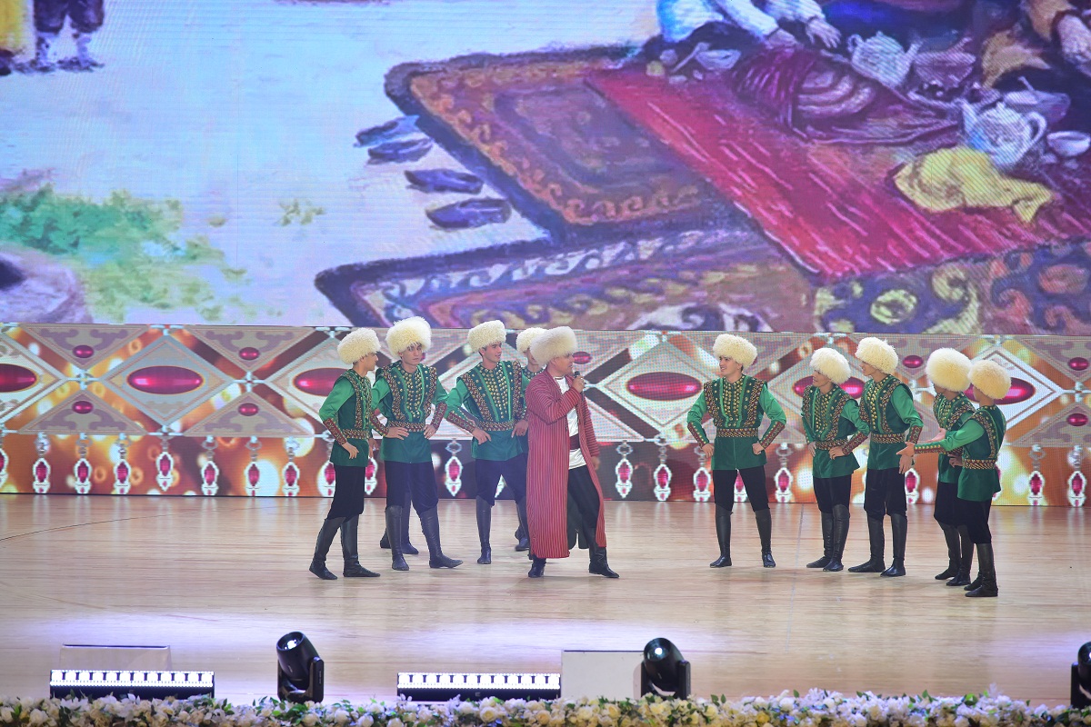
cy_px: 364
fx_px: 6061
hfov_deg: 10.3
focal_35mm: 200
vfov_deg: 6.9
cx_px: 546
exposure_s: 1/125
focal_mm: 200
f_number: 4
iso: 640
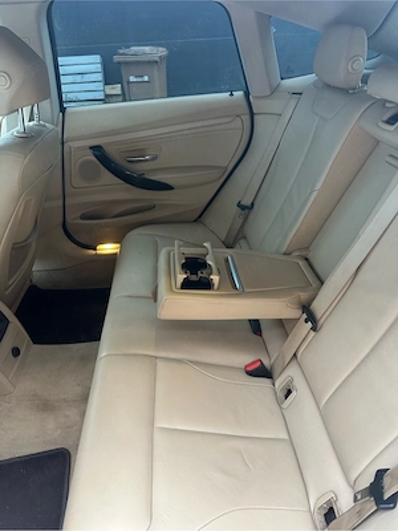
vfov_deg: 71.6
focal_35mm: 24
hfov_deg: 56.8
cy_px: 266
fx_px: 368
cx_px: 199
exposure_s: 1/50
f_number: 1.78
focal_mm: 6.86
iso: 200
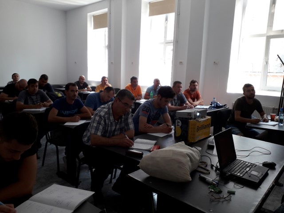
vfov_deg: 51.4
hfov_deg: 65.3
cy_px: 106
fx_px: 222
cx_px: 142
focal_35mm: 27
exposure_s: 1/50
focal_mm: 3.6
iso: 40
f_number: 1.9
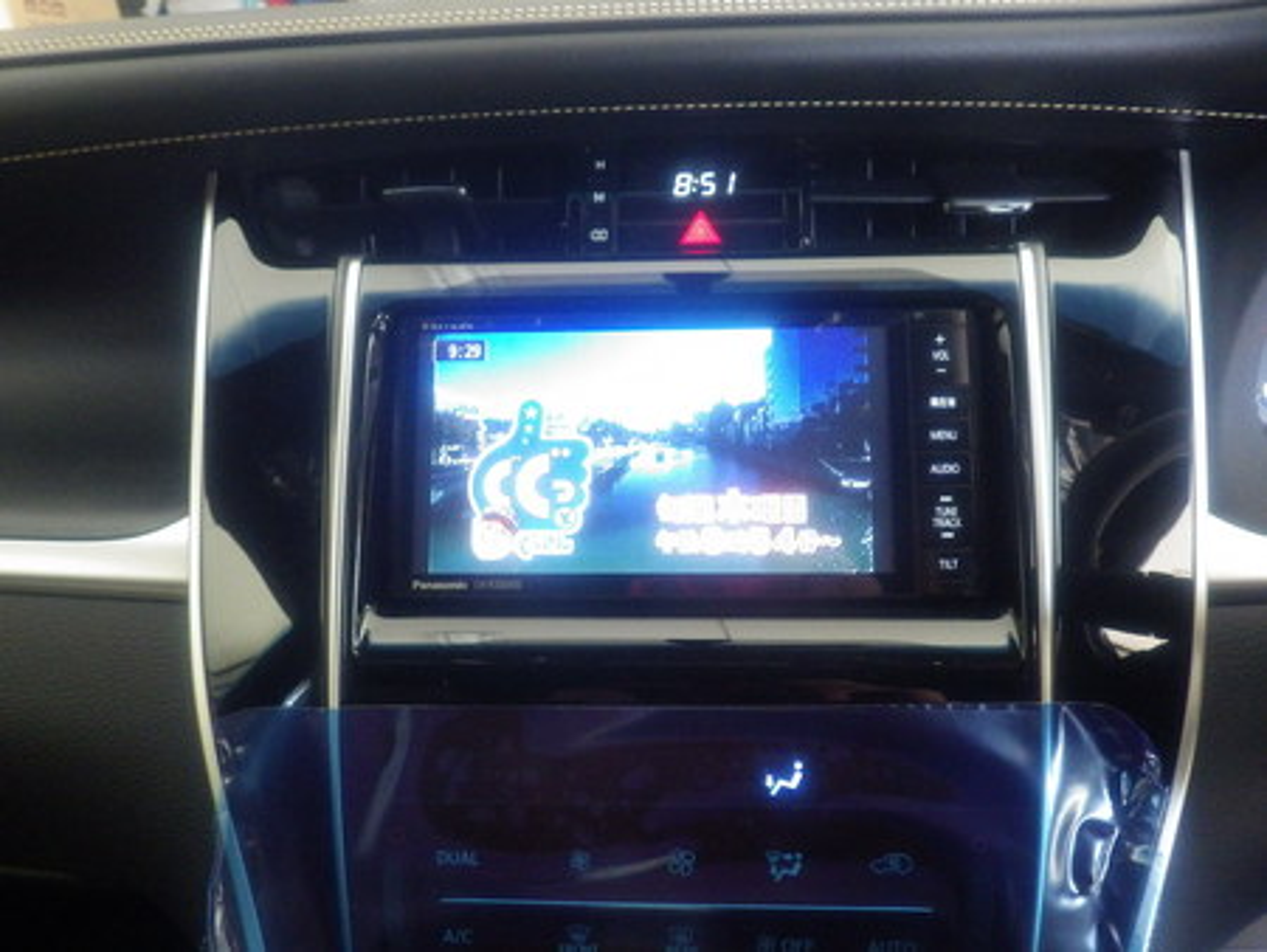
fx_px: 1025
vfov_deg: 49.8
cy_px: 476
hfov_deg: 63.4
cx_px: 634
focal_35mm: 28
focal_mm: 5
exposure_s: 1/45
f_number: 3.5
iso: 1000
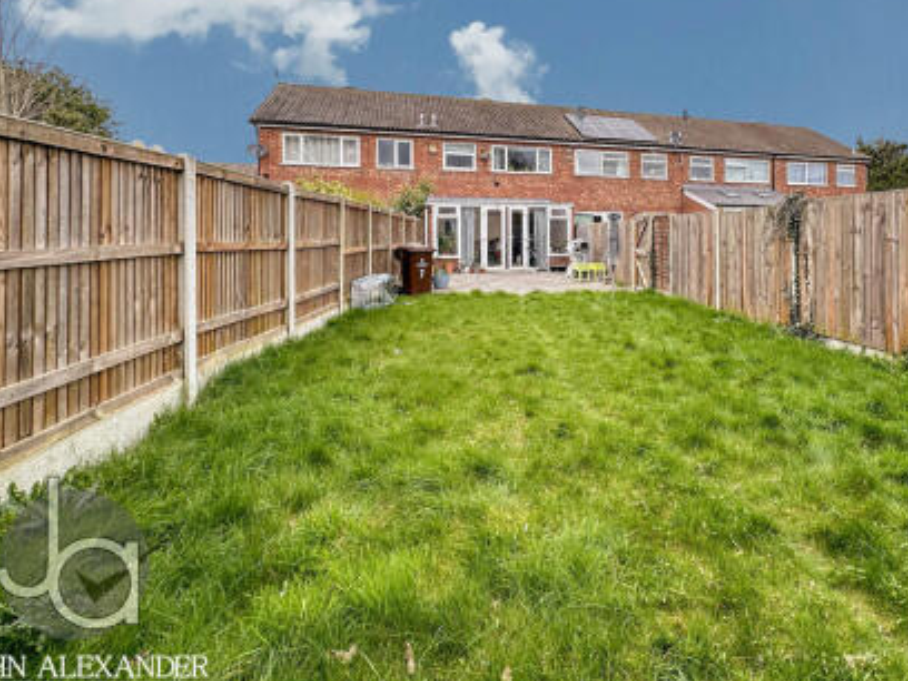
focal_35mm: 20
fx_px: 525
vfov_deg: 64.1
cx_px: 589
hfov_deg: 79.6
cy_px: 221
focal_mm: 2.22
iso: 40
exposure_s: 1/135
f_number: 2.2
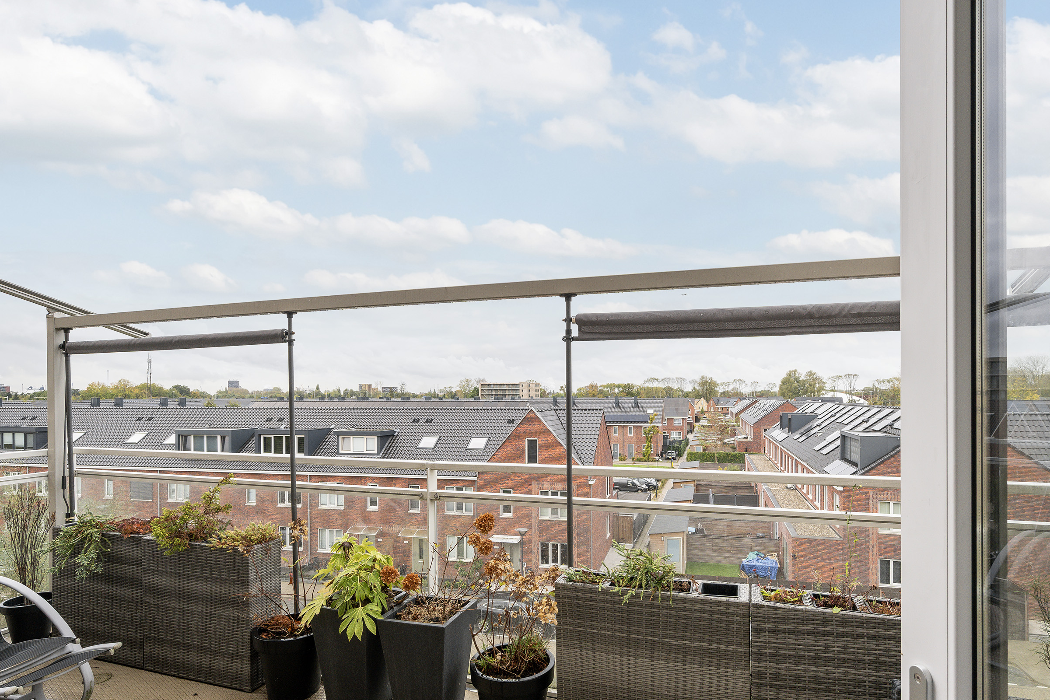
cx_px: 557
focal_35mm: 20
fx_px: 583
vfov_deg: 61.8
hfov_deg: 83.9
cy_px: 387
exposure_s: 1/160
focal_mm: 16
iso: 400
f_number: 8
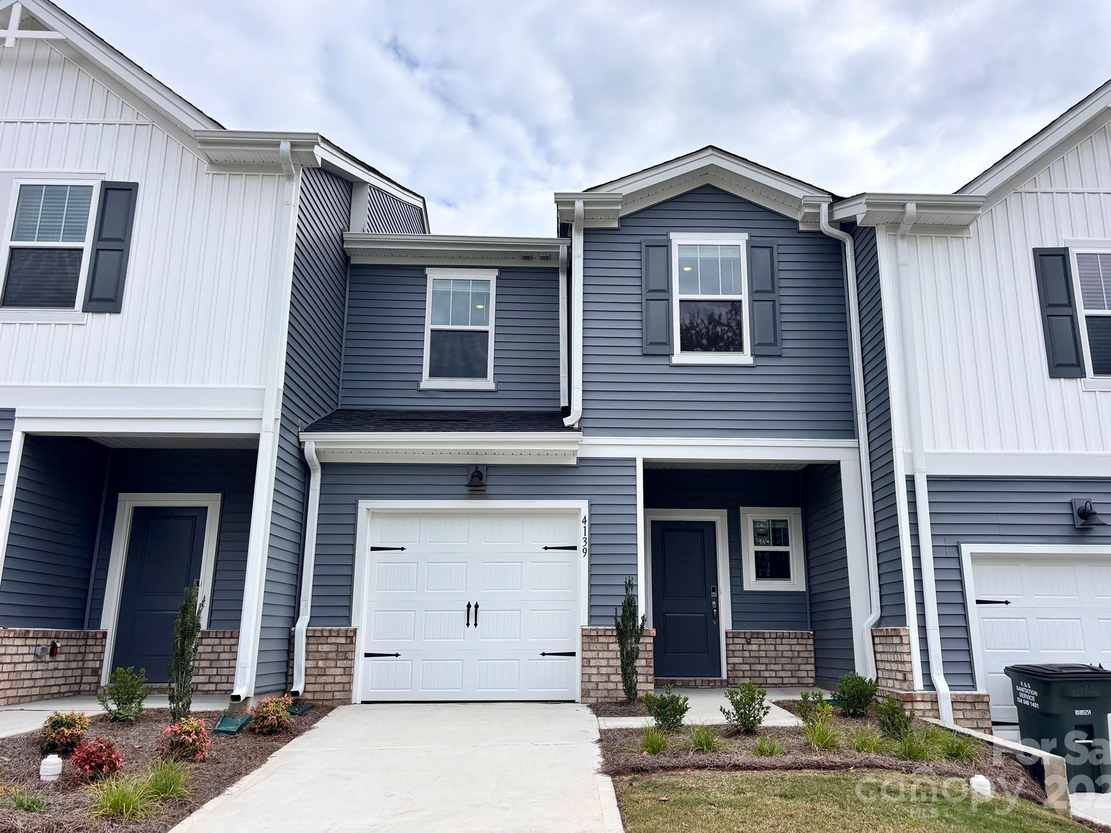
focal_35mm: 28
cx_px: 588
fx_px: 899
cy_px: 392
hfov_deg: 63.4
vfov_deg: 49.7
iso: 50
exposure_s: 1/4630
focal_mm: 5.96
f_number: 1.6
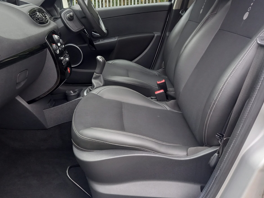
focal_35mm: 34
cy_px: 87
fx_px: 259
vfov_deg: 41.7
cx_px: 117
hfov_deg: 53.8
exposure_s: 1/60
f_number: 2
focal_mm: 4.6
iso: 100
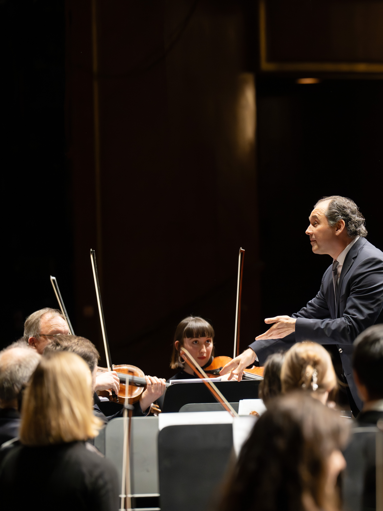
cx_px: 360
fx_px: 4263
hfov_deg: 5.1
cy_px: 255
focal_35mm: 289
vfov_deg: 6.9
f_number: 4
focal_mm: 200
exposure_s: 1/200
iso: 5000
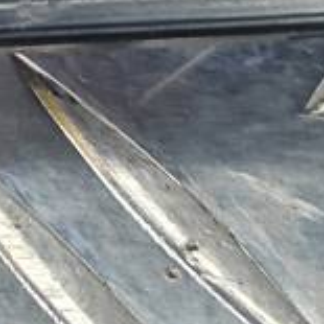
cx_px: -353
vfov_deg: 11.0
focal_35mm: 146
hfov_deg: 10.8
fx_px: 1546
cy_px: -311
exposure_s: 1/50
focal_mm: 4.6
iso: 50
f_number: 1.8
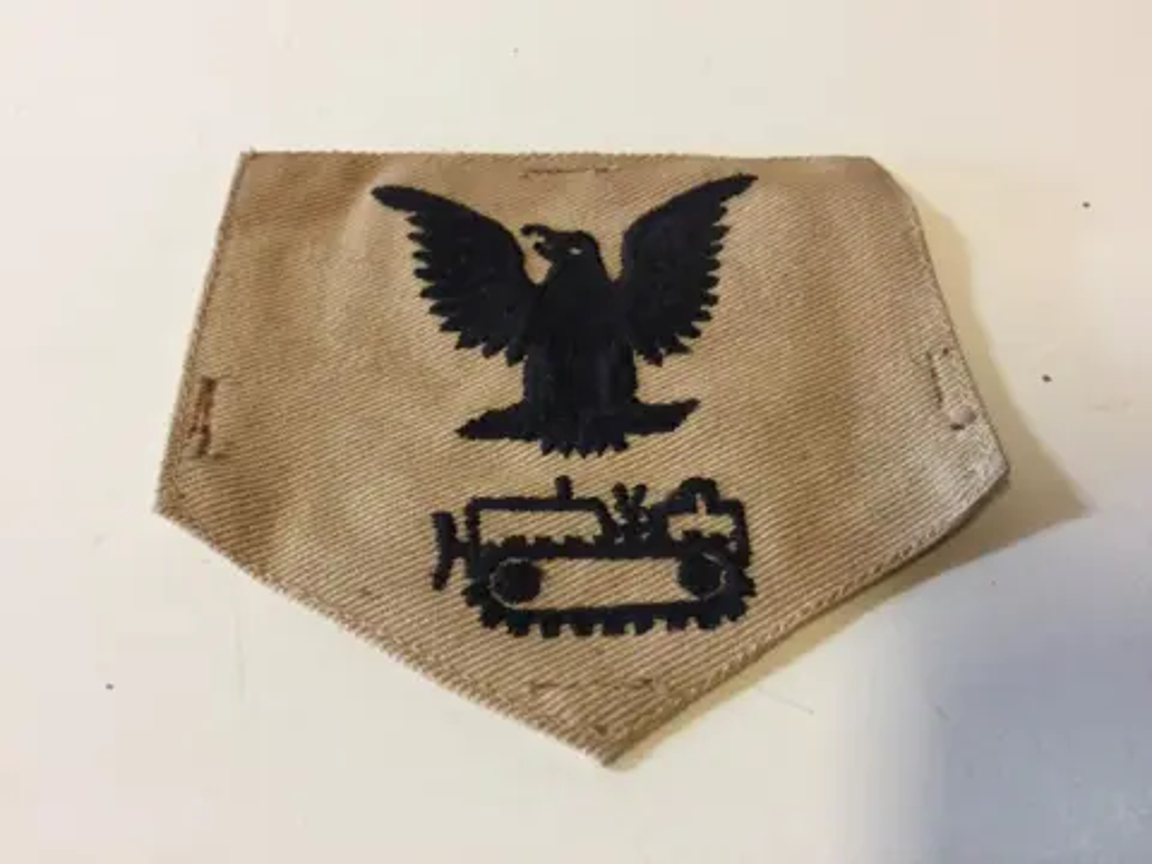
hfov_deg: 61.7
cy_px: 432
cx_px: 576
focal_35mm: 29
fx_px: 965
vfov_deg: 48.2
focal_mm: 4.15
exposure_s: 1/33
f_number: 2.2
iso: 250
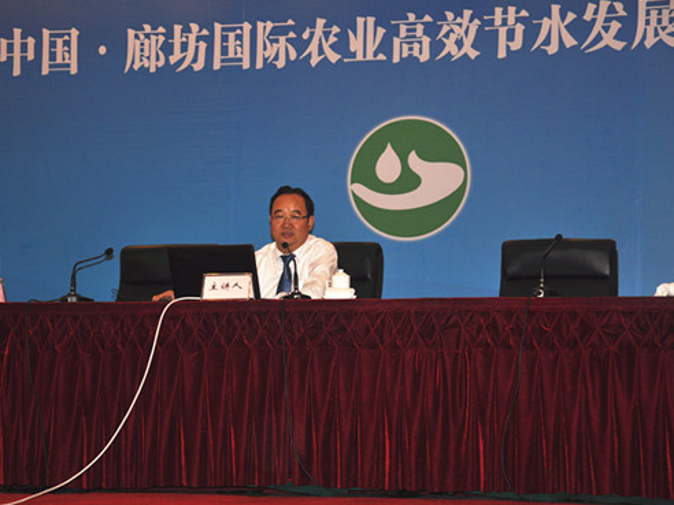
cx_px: 308
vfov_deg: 15.4
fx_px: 1869
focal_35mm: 96
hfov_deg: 20.4
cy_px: 254
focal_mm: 58
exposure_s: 1/60
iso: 250
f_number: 5
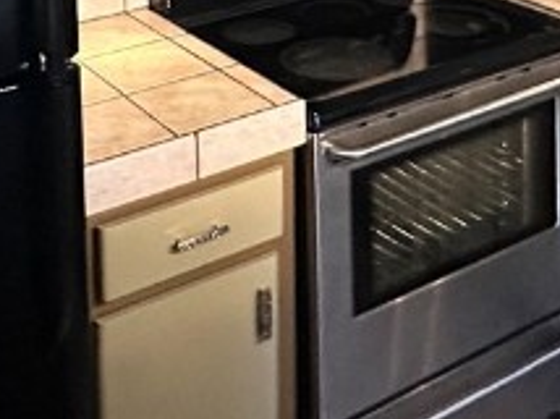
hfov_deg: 29.0
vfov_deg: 18.7
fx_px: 1083
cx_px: 272
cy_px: -251
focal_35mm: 67
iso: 800
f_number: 2.2
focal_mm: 2.22
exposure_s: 1/60
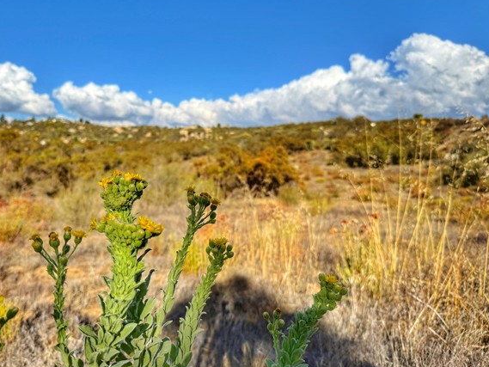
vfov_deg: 51.4
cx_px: 220
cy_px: 183
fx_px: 381
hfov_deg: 65.2
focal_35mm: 27
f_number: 1.78
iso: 100
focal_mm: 6.76
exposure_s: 1/4975
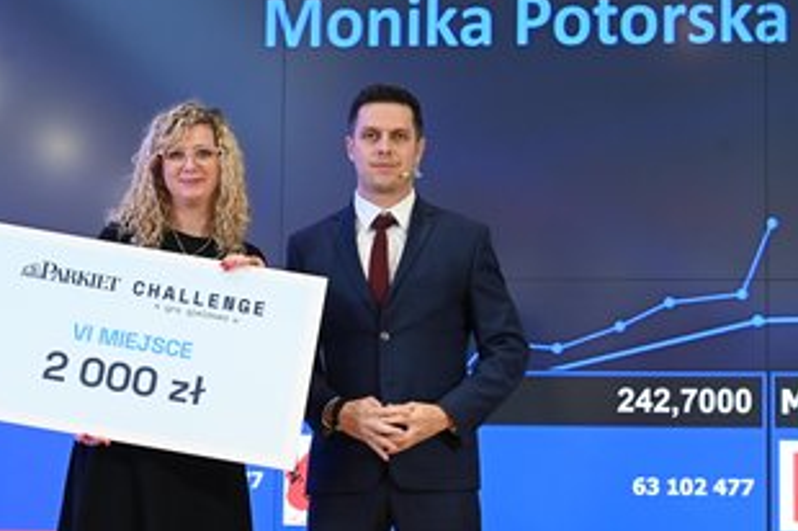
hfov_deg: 20.2
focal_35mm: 101
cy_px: 229
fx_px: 2236
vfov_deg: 13.5
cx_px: 353
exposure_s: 1/125
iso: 3200
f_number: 5
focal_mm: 76
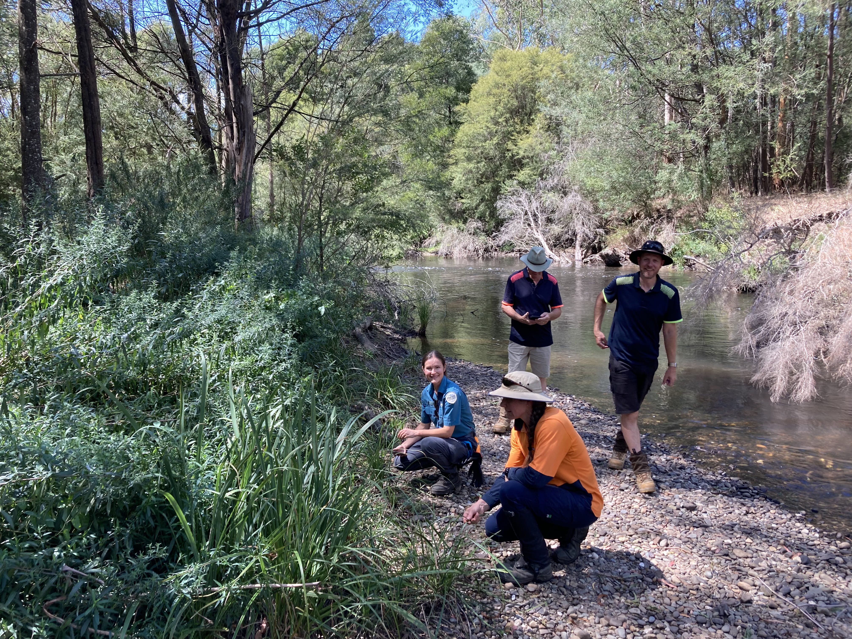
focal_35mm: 28
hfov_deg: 63.4
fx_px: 689
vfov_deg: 49.7
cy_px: 320
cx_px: 426
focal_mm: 3.99
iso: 20
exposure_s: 1/159
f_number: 1.8
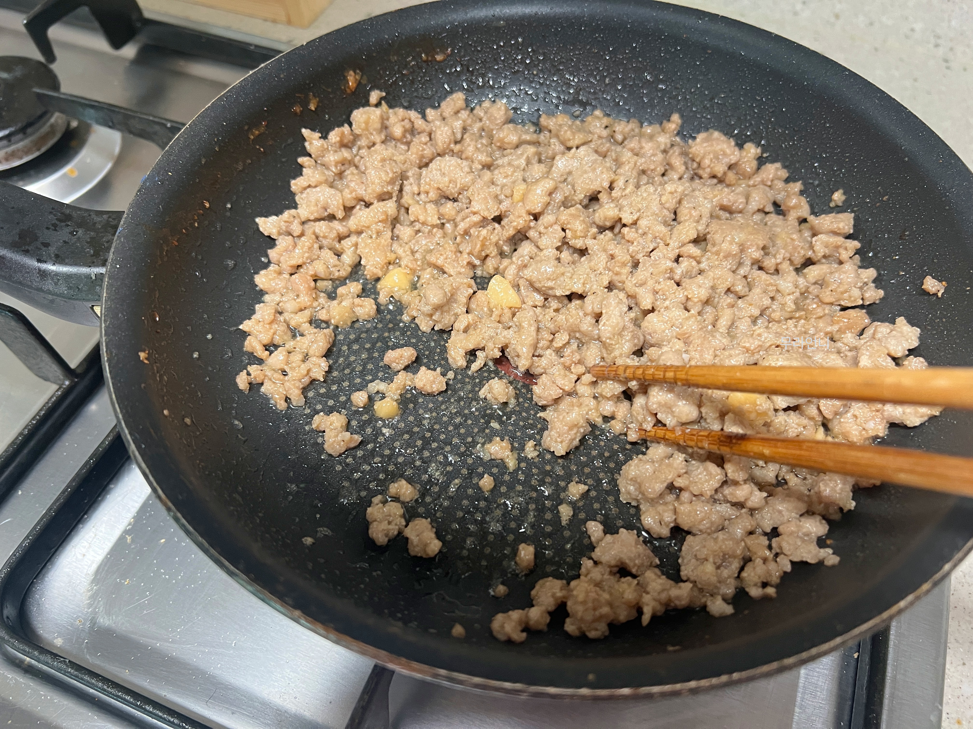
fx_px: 731
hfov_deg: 67.3
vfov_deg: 53.1
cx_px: 486
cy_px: 364
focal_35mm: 26
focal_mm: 5.7
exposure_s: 1/60
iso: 160
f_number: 1.5
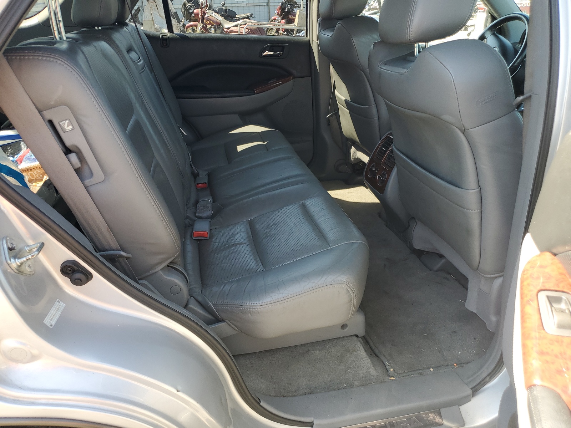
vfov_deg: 53.1
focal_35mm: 26
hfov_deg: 67.3
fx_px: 429
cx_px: 286
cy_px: 214
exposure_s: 1/217
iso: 50
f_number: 1.5
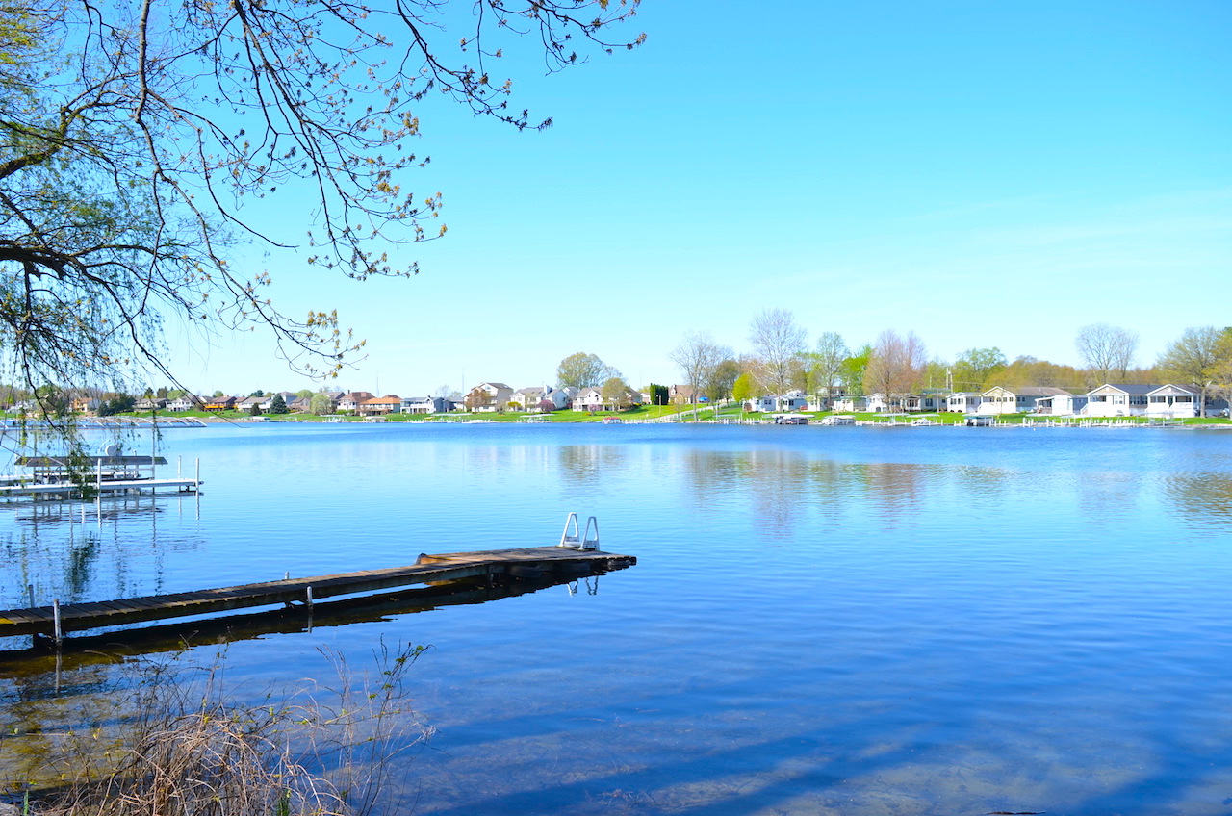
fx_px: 1025
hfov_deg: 62.0
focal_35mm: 30
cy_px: 408
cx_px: 616
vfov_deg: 43.4
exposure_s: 1/200
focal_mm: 20
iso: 100
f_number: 8
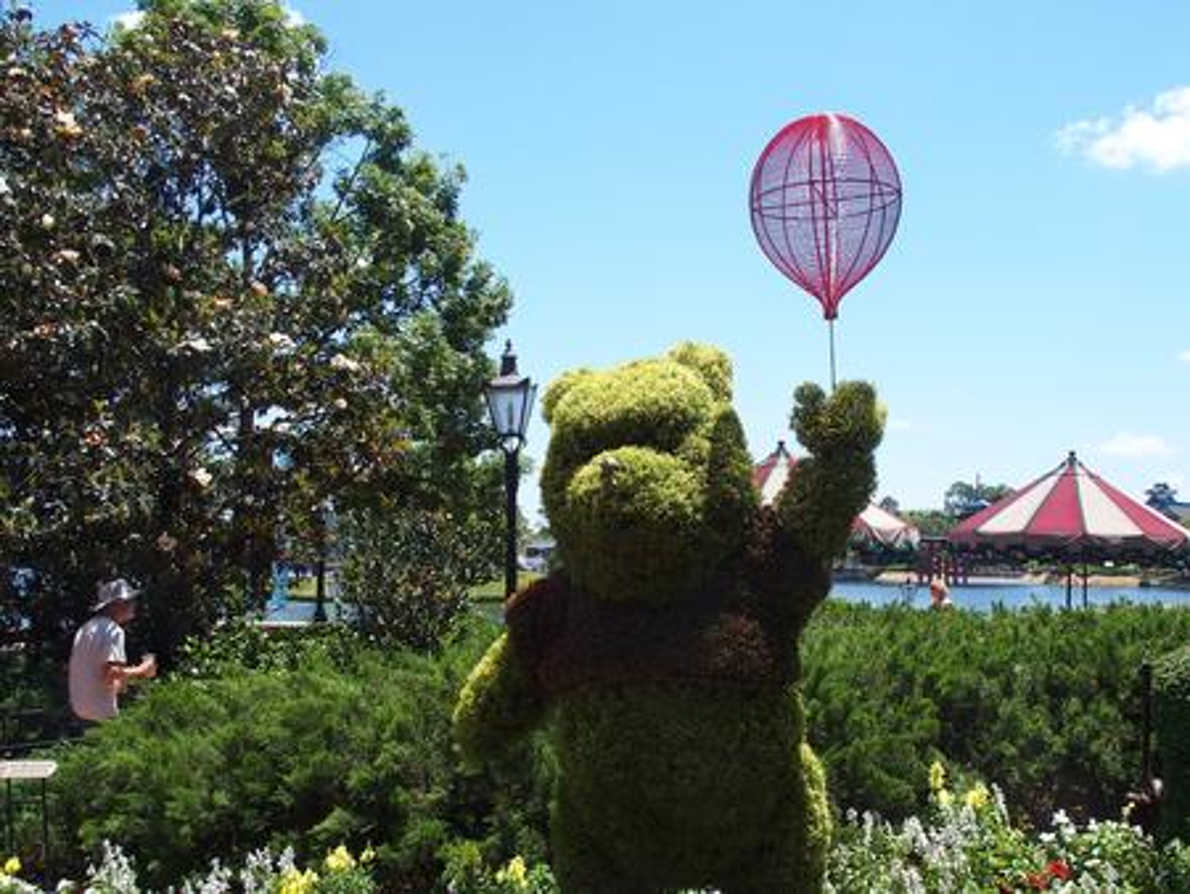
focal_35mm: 32
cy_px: 447
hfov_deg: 56.8
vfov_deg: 44.2
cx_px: 595
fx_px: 1101
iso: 100
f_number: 3.5
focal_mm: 6.7
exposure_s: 1/640
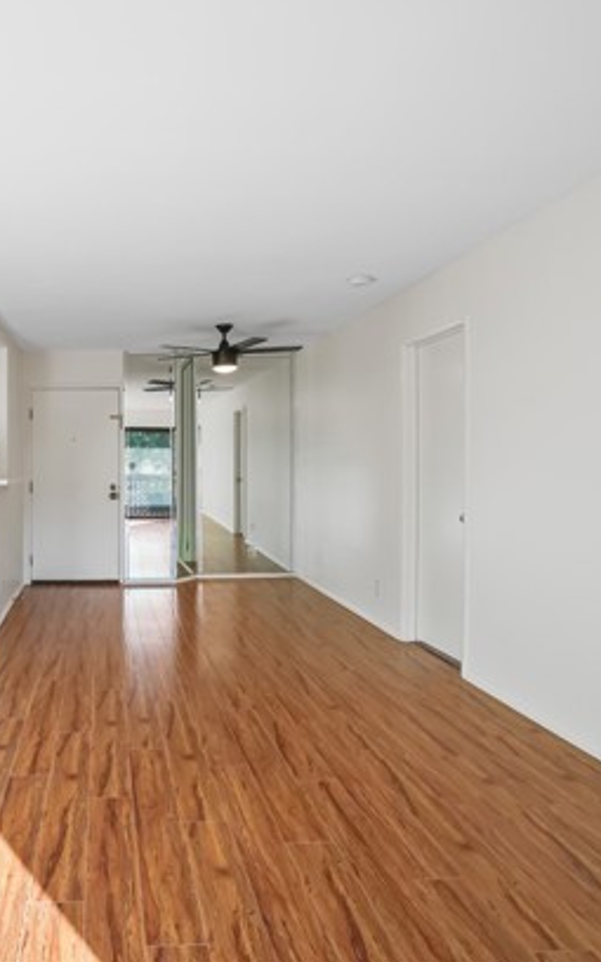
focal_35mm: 24
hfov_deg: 48.2
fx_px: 629
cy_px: 461
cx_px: 120
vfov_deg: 74.8
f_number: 7.1
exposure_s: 1/40
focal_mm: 10
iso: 100
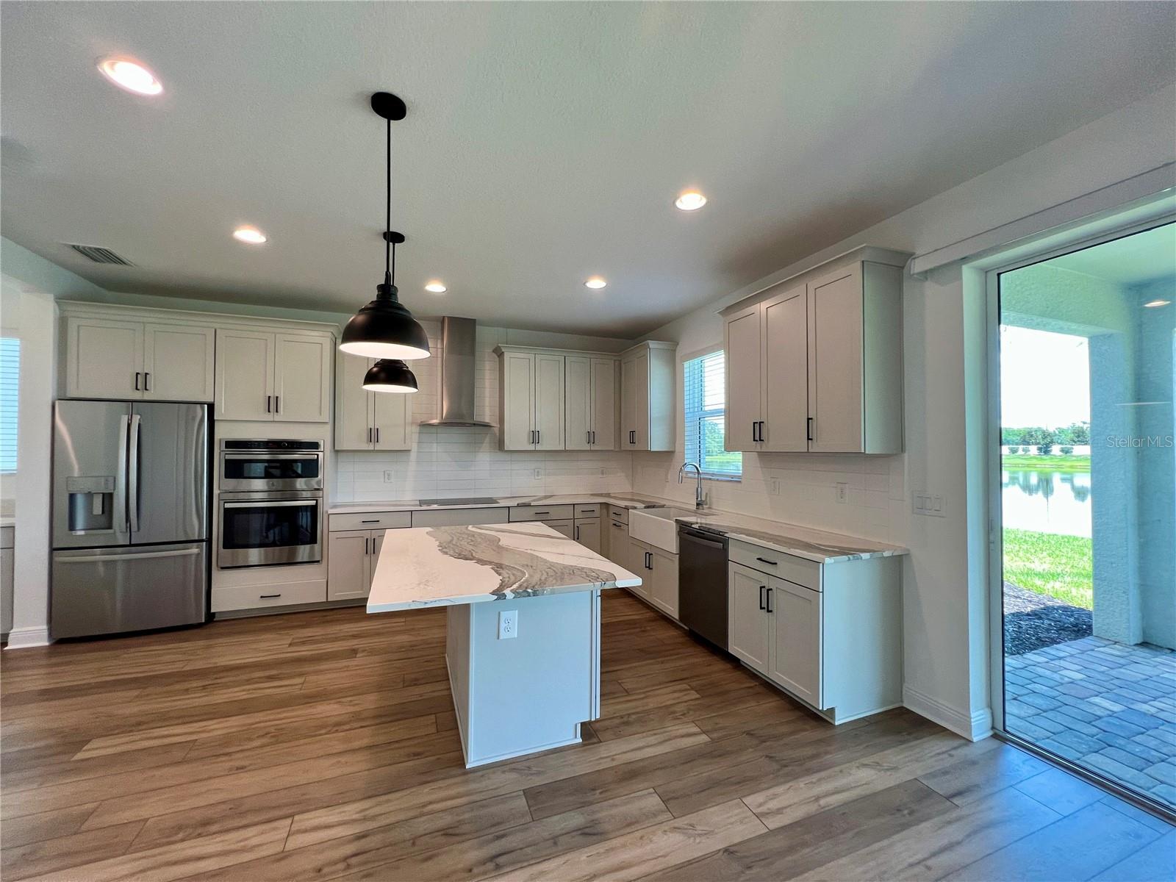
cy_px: 441
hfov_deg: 106.2
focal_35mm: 13
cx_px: 588
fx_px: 442
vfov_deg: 89.9
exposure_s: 1/120
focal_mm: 1.57
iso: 125
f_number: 1.8
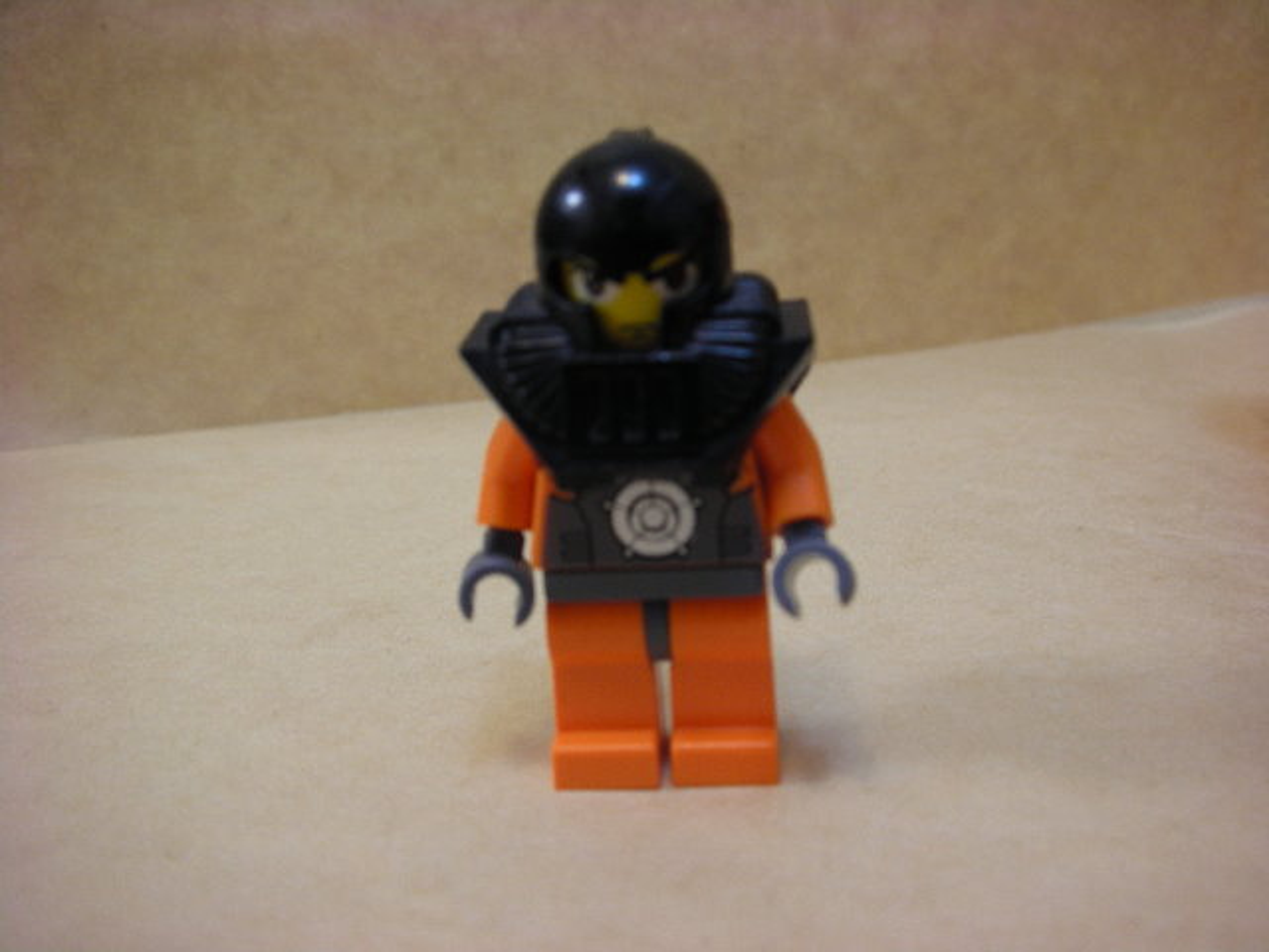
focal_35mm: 35
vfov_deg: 40.7
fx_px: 1283
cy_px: 476
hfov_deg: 52.6
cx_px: 634
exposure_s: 1/3.9
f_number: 3
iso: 108
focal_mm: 5.8
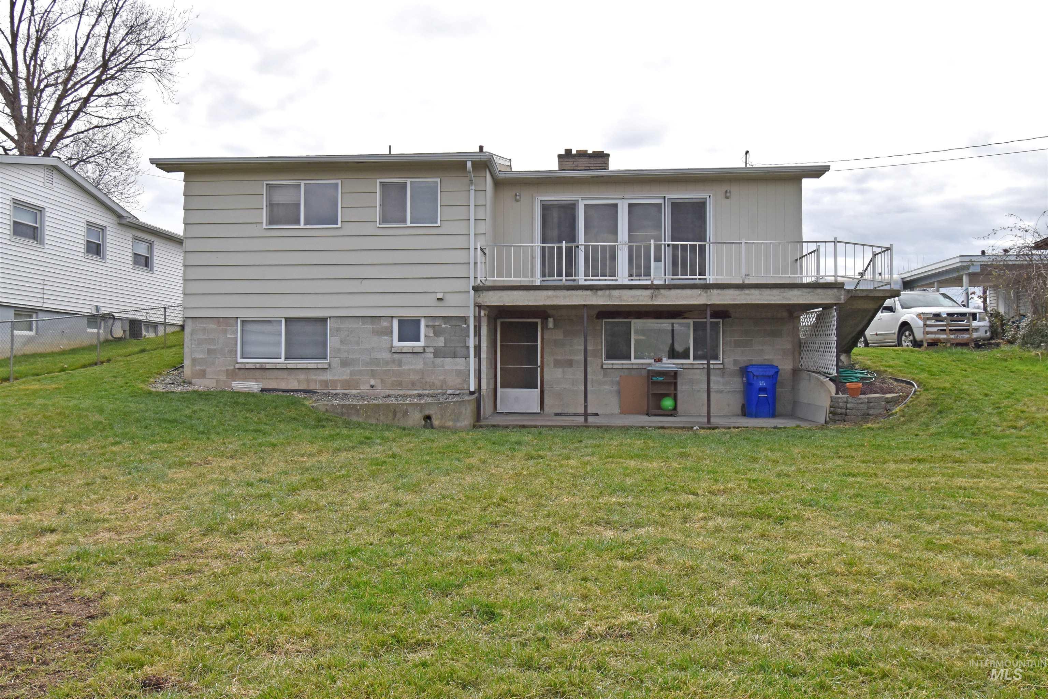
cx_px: 524
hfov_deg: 70.4
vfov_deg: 50.4
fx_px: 742
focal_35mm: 26
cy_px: 350
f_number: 10
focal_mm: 17
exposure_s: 1/400
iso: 200
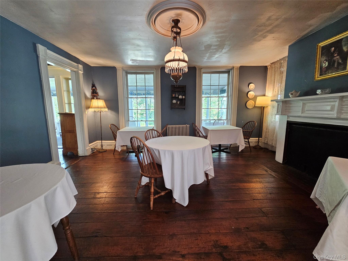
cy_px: 130
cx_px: 174
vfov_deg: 89.9
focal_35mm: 13
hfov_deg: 106.2
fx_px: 131
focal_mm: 2.2
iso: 320
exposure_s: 1/30
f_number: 2.2
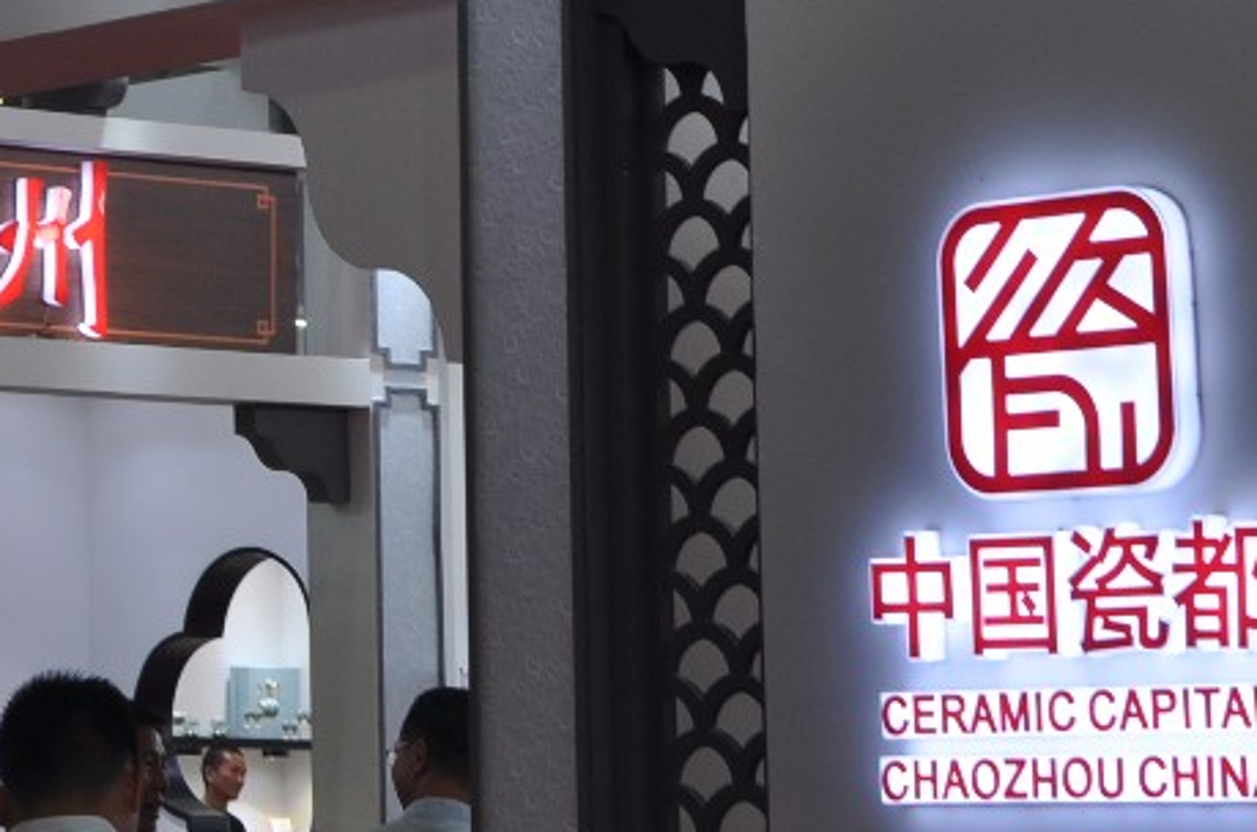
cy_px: -33
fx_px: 5470
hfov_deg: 12.7
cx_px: -375
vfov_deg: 8.6
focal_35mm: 157
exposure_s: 1/30
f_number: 5.6
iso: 200
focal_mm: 30
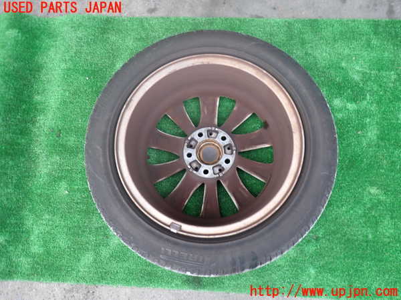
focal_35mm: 25
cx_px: 200
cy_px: 150
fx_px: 290
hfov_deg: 69.4
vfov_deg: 54.9
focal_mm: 4.5
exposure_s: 1/80
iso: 200
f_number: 2
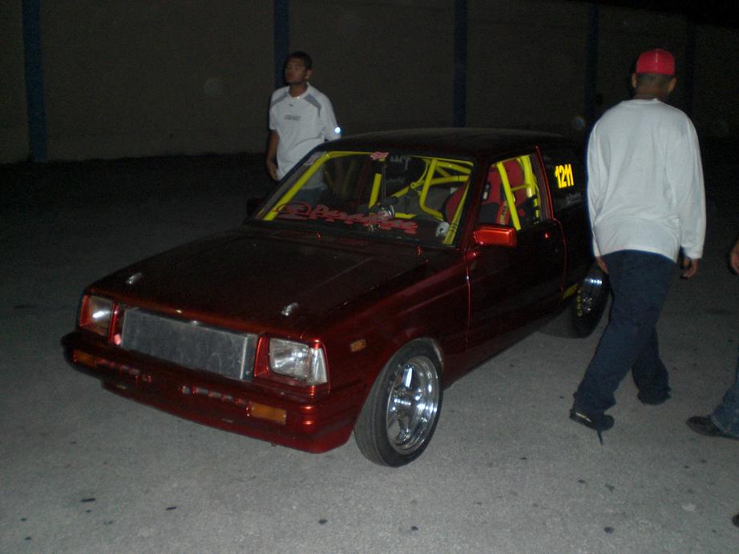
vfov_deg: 37.7
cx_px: 370
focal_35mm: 38
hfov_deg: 49.0
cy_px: 277
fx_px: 811
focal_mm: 6.3
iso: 200
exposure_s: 1/60
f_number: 3.1
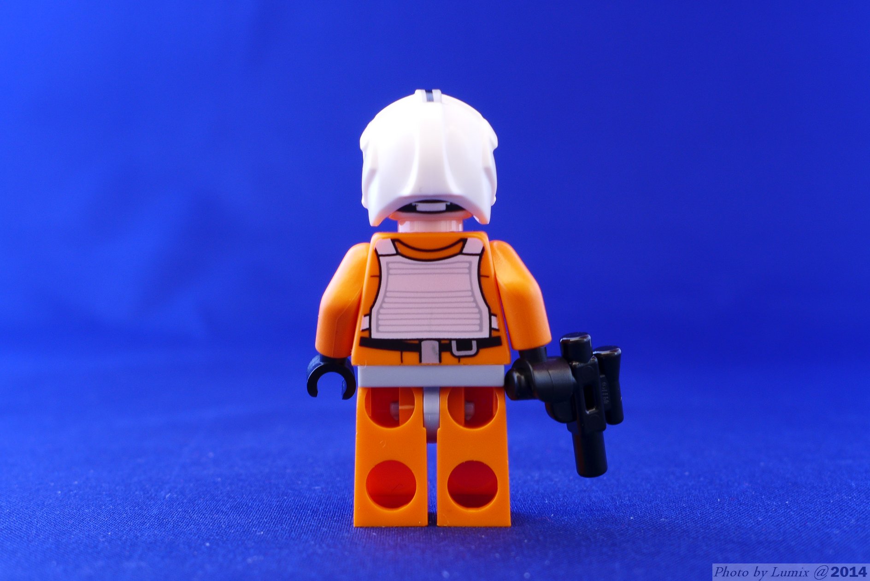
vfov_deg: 27.0
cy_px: 290
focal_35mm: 50
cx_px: 435
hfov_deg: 39.6
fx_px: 1209
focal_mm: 9.8
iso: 80
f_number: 4
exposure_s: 1/3.2
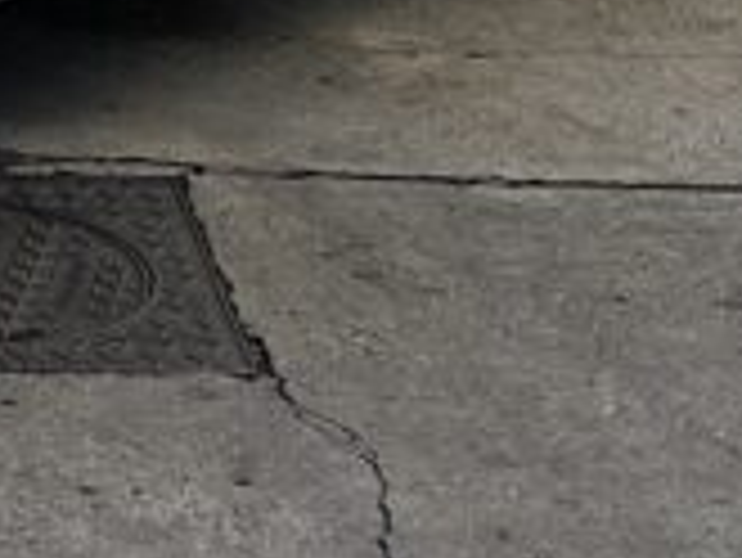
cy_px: -738
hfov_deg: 5.2
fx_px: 8001
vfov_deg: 3.9
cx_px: -630
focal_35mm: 373
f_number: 2.8
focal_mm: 9
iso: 25
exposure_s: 1/267
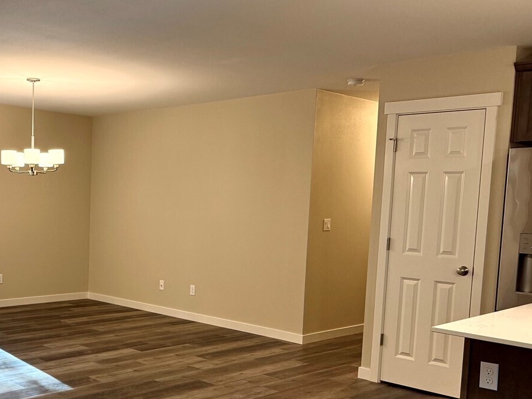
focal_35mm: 43
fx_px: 661
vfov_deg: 33.3
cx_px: 97
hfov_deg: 41.7
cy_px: 263
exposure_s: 1/120
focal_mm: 6.76
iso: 250
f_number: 1.78
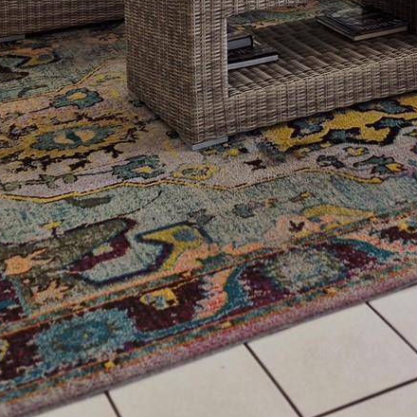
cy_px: -134
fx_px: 1009
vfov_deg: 21.1
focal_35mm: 74
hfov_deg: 22.7
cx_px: 381
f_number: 1.8
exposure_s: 1/120
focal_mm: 5.4
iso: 64
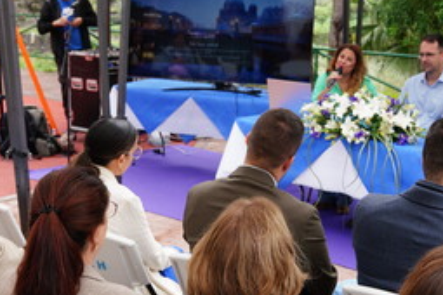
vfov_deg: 20.5
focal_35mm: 66
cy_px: 210
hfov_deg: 30.5
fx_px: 812
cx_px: 203
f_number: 5
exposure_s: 1/125
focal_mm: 28
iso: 200
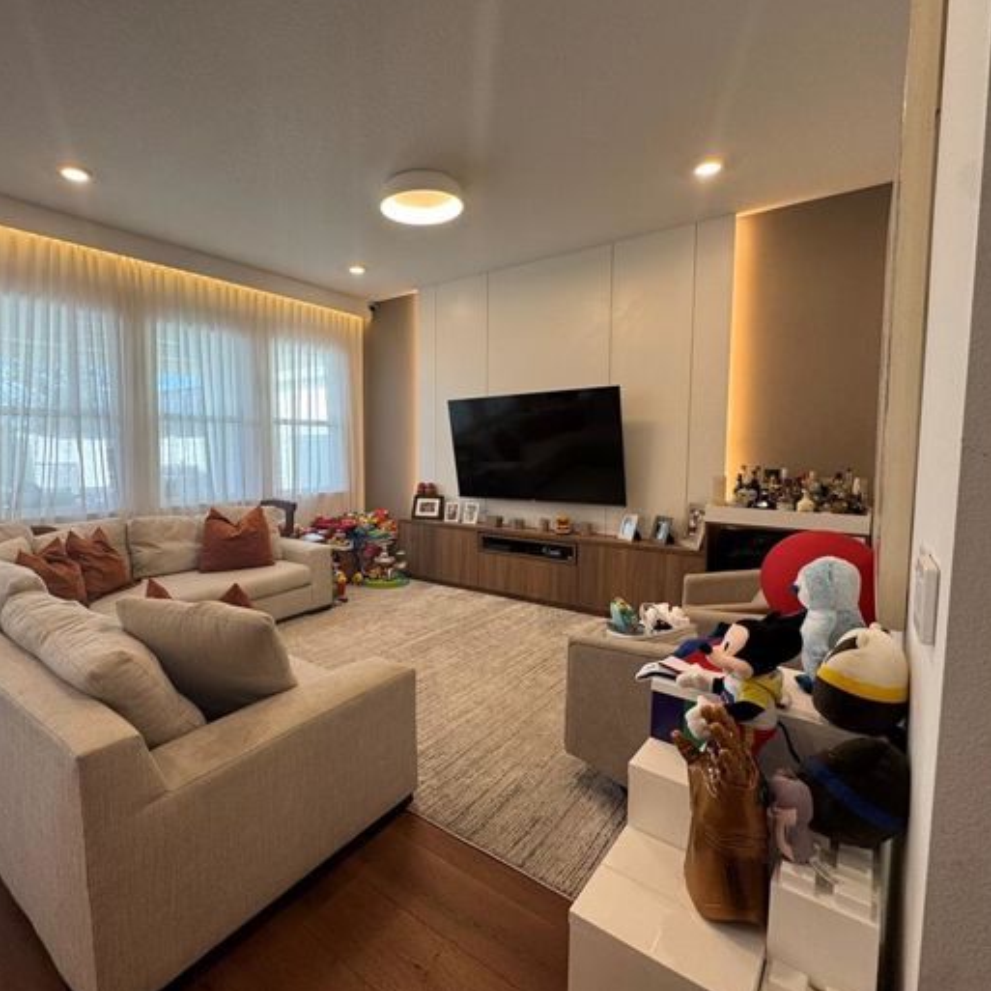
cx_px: 428
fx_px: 551
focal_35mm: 17
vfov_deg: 84.0
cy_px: 493
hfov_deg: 83.5
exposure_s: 1/120
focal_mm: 2.22
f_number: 2.2
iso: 125
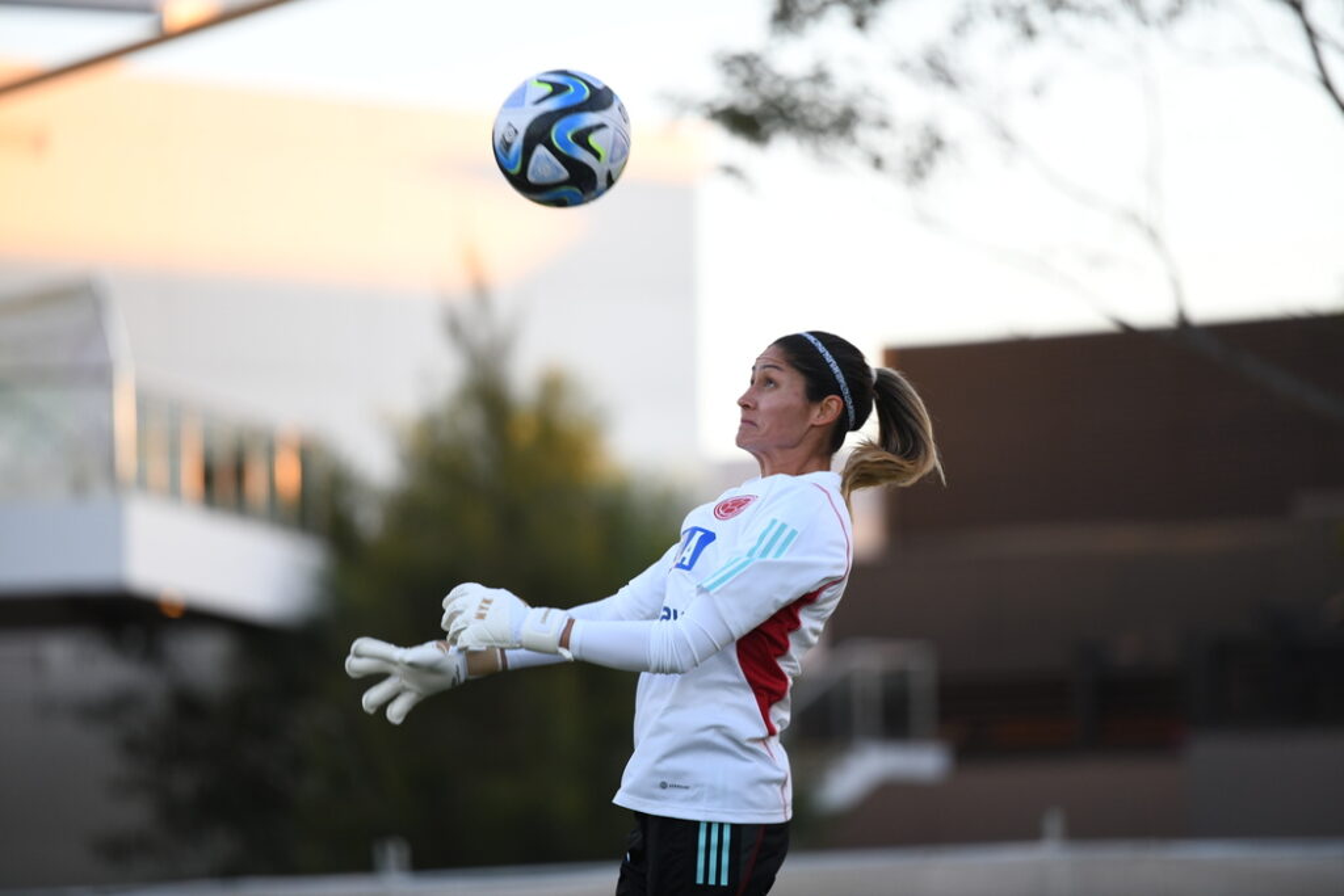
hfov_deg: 10.3
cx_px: 672
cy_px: 448
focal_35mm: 200
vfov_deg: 6.9
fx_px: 7467
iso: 1000
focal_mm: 200
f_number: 2.8
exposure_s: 1/800
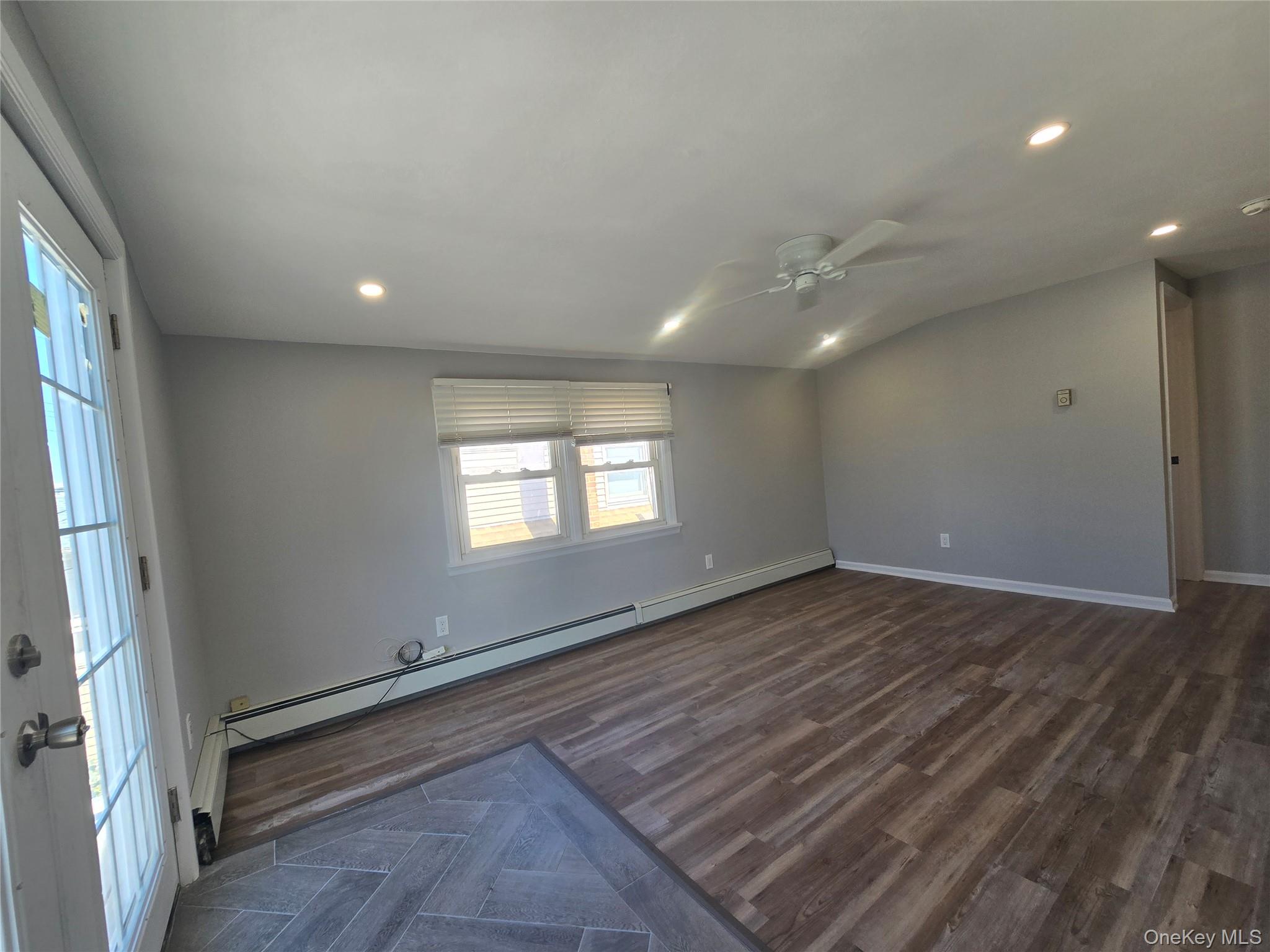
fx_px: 477
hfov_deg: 106.2
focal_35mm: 13
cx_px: 635
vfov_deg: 89.9
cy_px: 476
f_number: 2.2
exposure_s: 1/165
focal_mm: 2.2
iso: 50
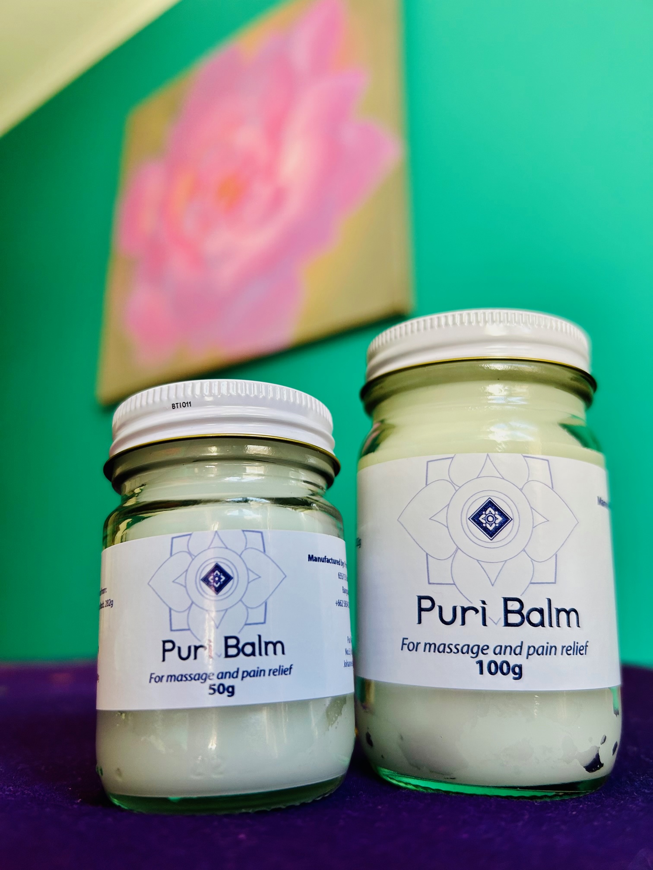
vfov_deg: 67.3
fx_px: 654
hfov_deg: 53.1
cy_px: 435
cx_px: 326
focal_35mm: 26
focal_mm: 5.7
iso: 80
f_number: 1.5
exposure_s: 1/121
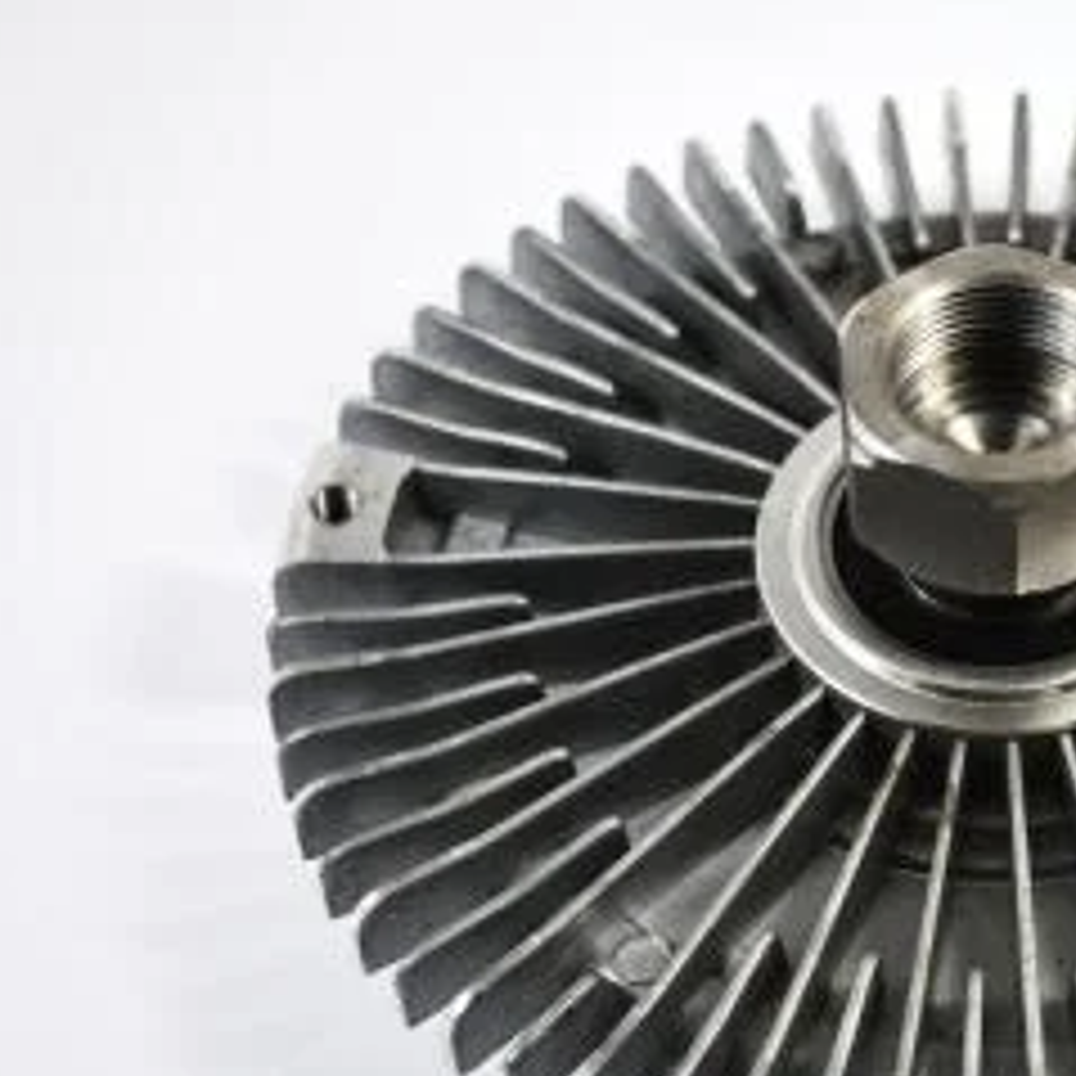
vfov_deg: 14.8
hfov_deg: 14.6
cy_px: 680
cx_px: 963
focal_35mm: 118
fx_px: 4150
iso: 200
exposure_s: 1/80
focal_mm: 48
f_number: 5.6
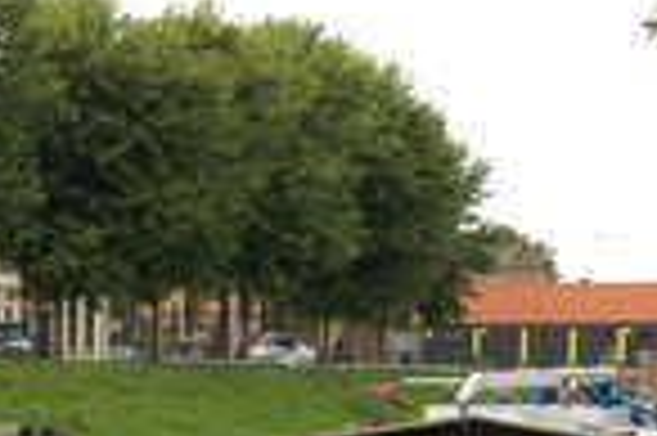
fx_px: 3701
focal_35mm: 203
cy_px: 535
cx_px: -200
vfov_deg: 6.7
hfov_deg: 9.9
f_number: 9
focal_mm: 40
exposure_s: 1/100
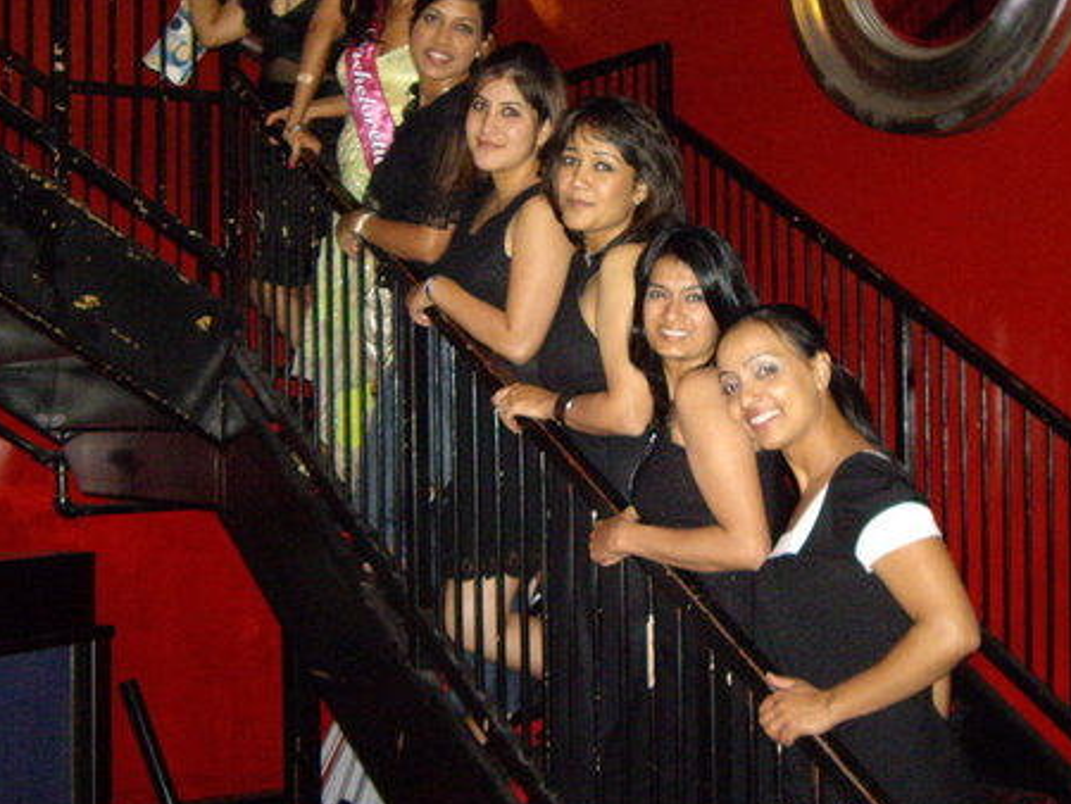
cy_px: 302
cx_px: 566
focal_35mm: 54
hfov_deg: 35.5
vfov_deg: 27.0
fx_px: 1672
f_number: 2.7
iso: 400
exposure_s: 1/40
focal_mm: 6.2
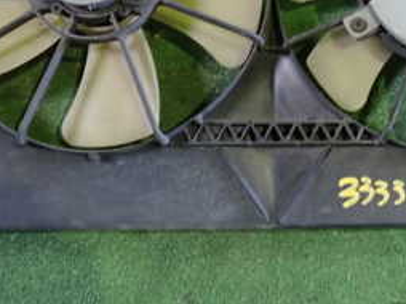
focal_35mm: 71
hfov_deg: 27.2
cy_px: 13
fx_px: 832
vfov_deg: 20.2
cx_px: 286
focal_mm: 5.4
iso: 800
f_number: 2.3
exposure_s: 1/30
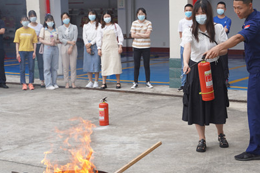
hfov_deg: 28.7
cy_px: 104
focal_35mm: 70
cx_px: 168
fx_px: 506
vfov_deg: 19.5
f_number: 4
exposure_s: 1/160
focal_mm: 46
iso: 125
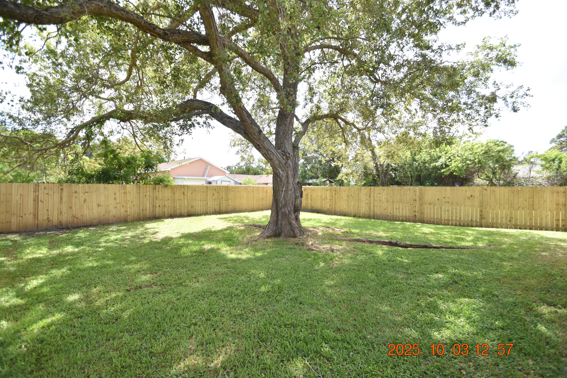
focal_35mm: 15
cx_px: 284
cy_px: 189
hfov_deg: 100.4
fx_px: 236
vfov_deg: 77.3
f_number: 3.5
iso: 800
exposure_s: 1/1500
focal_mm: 10
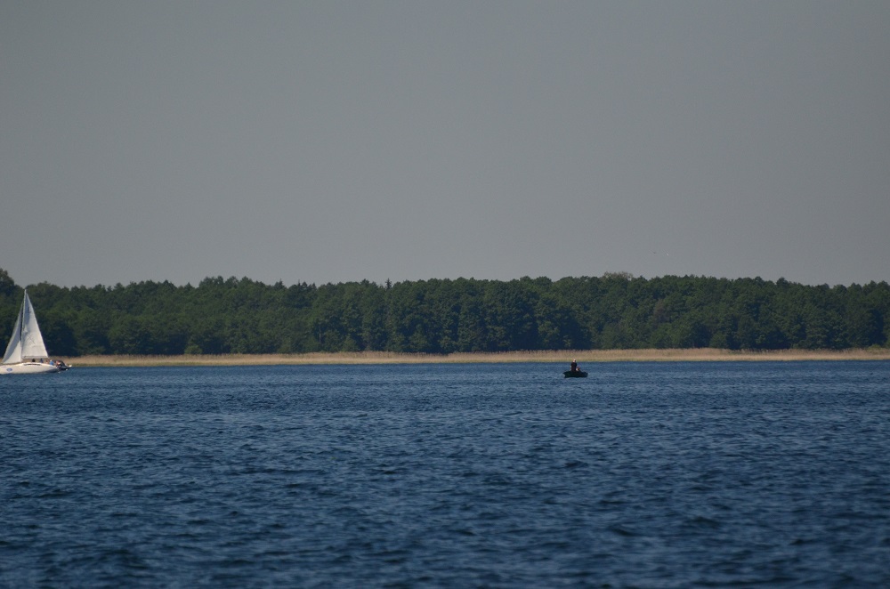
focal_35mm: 450
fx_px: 11100
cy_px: 294
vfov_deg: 3.0
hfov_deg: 4.6
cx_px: 445
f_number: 5.6
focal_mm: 300
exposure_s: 1/8000
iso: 720
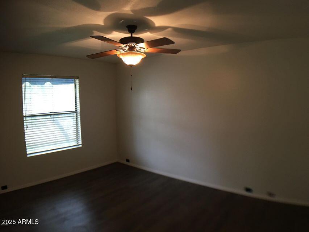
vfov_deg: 48.2
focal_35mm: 29
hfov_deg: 61.7
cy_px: 116
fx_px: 259
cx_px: 154
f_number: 2.2
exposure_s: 1/15
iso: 64
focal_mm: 4.15
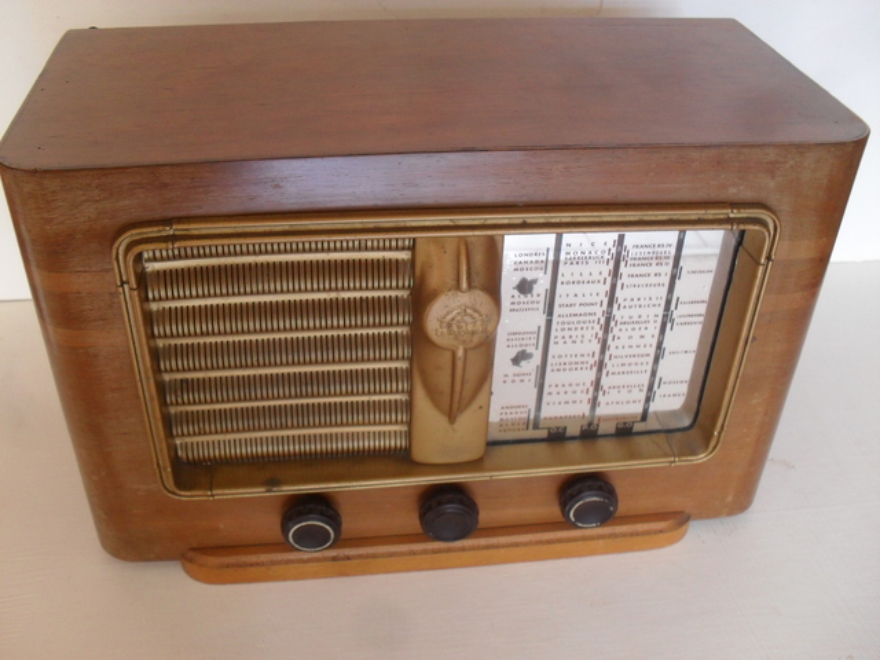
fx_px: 890
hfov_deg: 52.6
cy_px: 330
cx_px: 440
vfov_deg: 40.7
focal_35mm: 35
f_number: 3.2
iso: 200
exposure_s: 1/15
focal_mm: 6.3
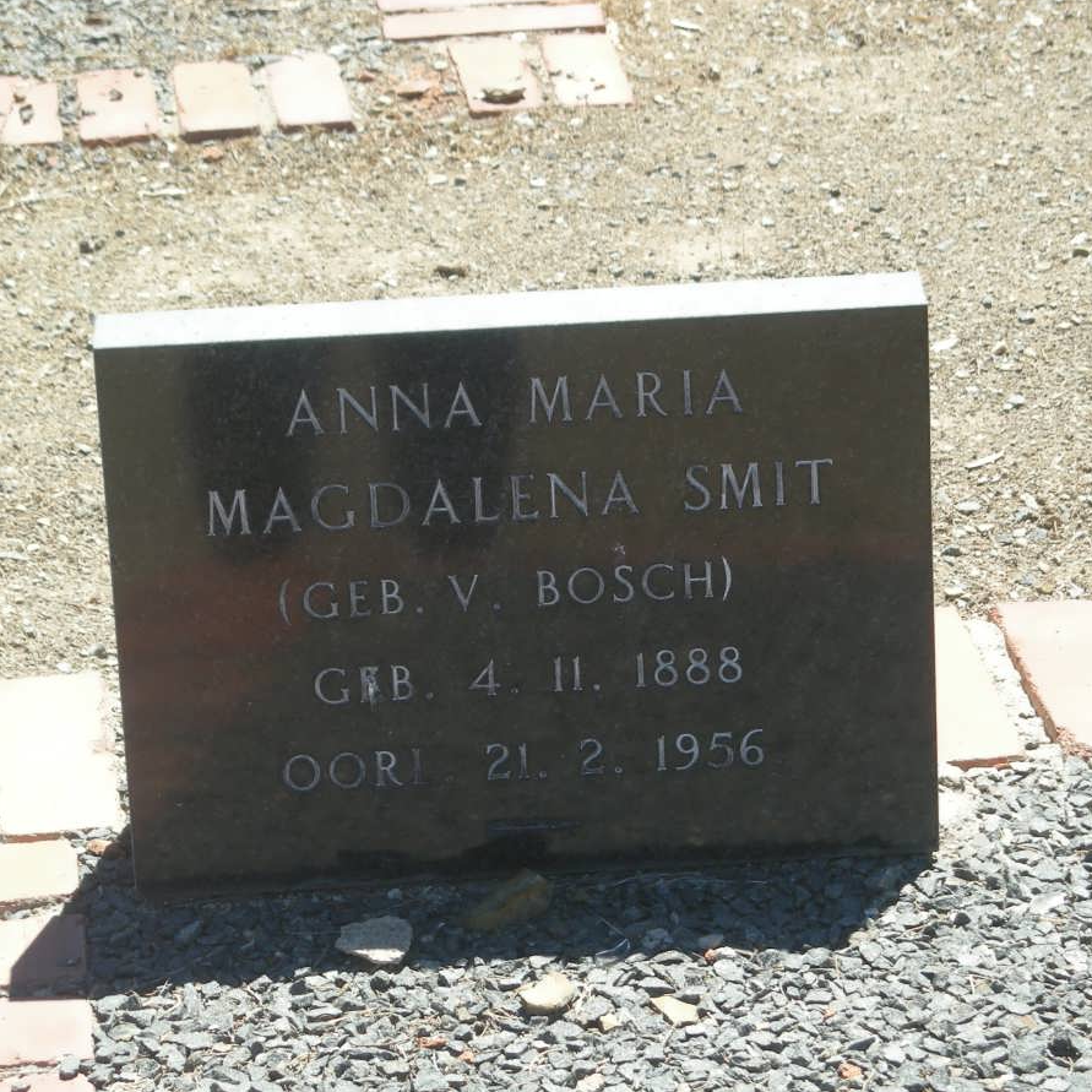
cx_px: 615
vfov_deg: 14.0
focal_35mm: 125
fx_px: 4461
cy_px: 548
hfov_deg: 14.0
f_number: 4.7
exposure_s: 1/146
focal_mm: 17.1
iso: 50
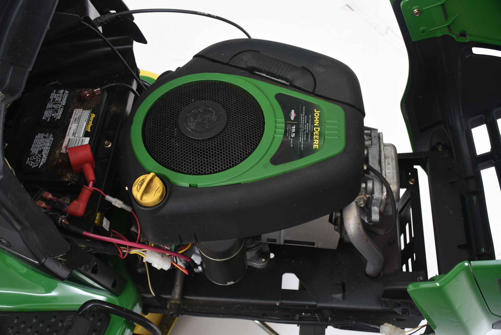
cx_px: 250
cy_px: 168
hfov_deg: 47.9
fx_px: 564
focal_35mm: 40
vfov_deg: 33.1
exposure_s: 1/160
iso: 200
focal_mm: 27
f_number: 7.1
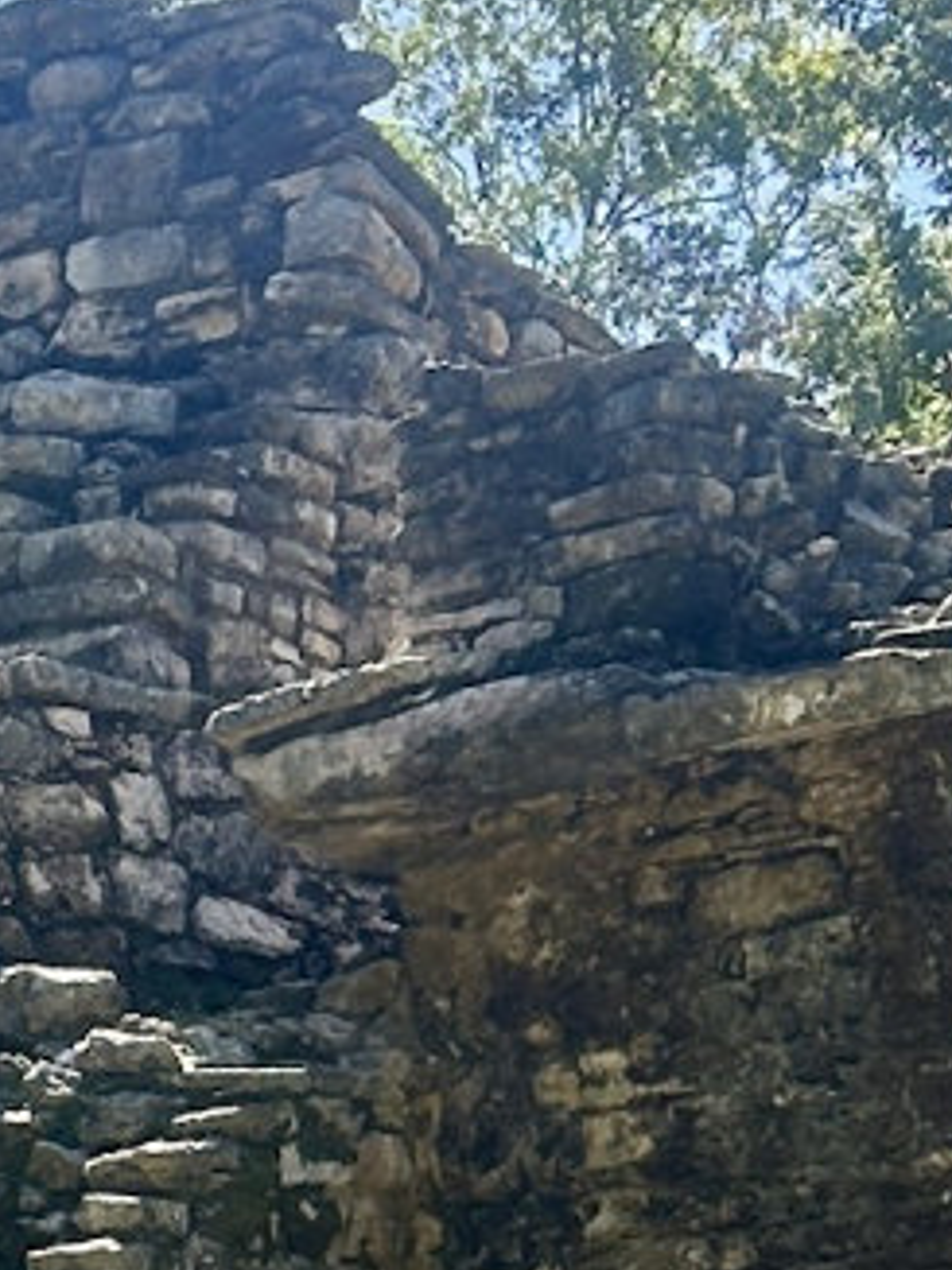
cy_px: 1398
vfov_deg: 8.9
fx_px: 8072
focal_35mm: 220
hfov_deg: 6.6
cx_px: -907
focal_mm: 6.9
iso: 64
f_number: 1.8
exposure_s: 1/1041
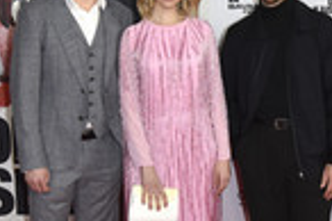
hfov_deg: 20.3
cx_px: 285
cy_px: 89
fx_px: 912
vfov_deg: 13.8
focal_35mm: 99
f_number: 9
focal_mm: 32
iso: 2000
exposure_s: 1/250
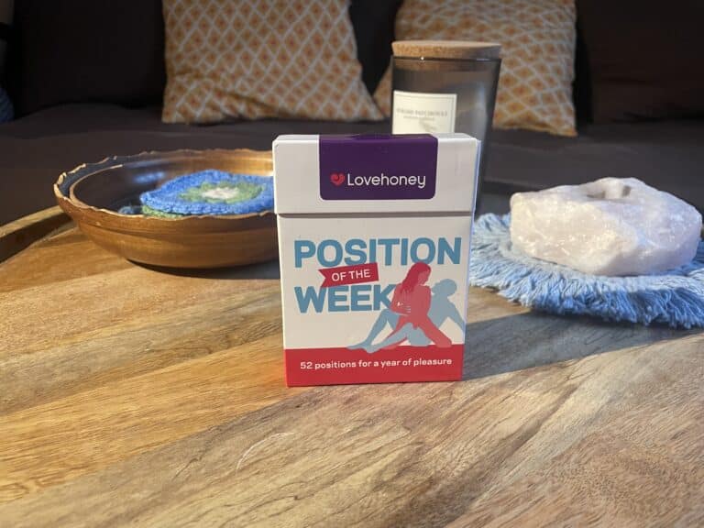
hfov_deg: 67.3
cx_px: 352
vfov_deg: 53.1
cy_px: 264
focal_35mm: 26
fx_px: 529
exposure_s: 1/50
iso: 320
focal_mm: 4.2
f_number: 1.6
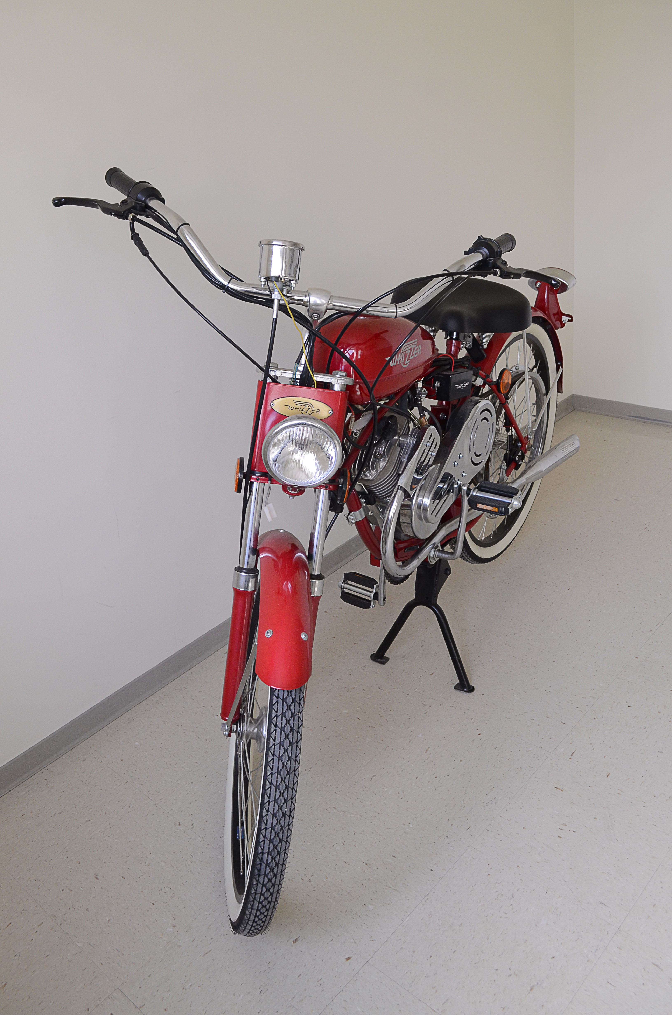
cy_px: 508
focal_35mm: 30
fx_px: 844
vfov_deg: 62.0
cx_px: 336
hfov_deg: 43.4
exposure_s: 1/80
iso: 640
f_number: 6.3
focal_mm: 20
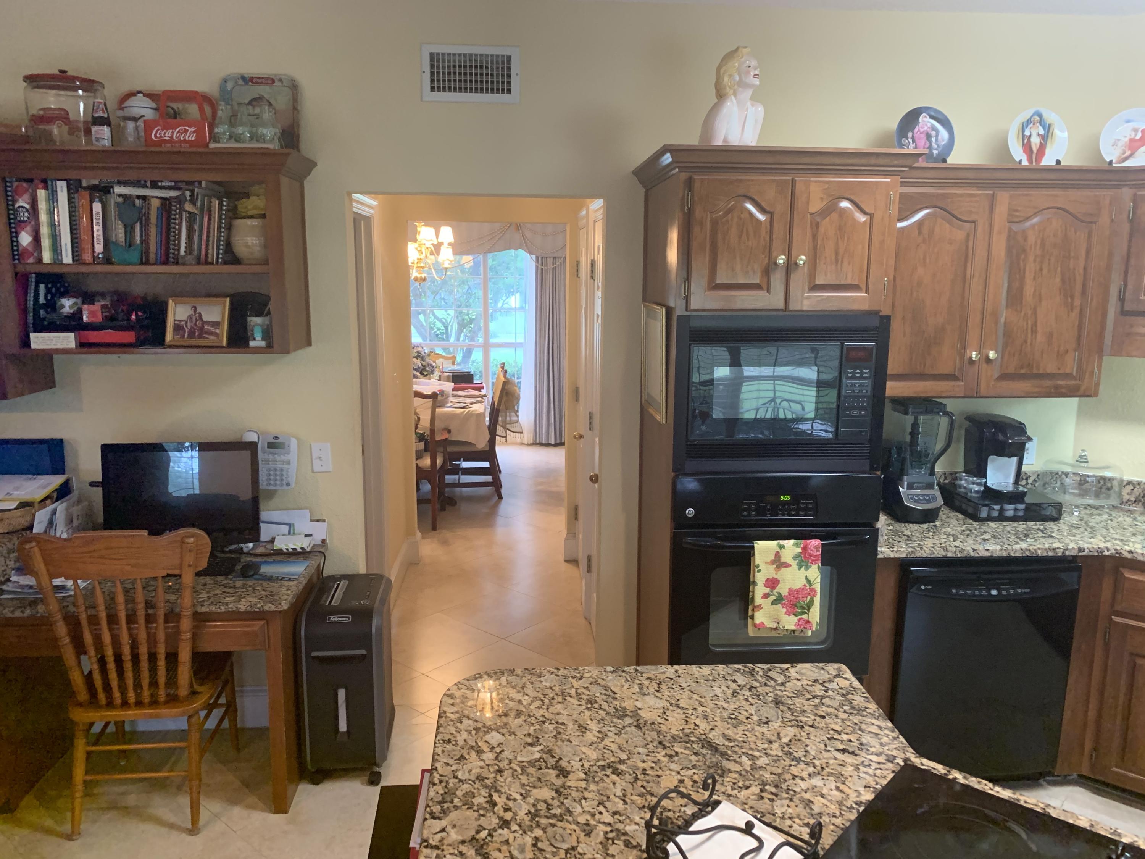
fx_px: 860
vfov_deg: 53.1
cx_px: 572
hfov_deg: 67.3
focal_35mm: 26
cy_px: 430
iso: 250
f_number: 1.8
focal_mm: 4.25
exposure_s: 1/40
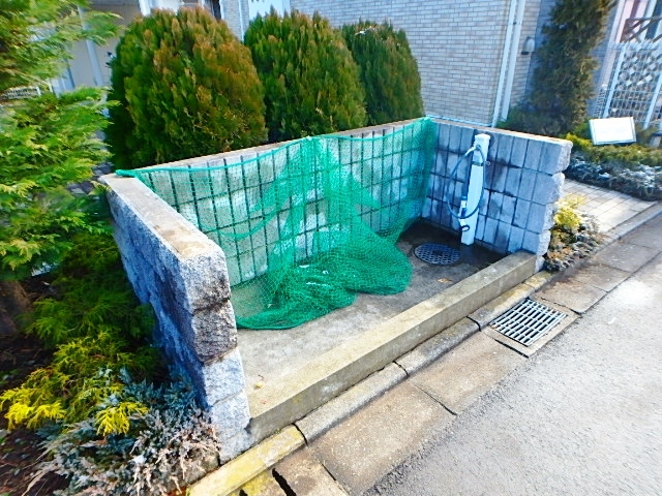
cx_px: 331
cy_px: 248
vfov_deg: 63.4
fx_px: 402
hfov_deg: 79.0
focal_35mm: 21
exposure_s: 1/125
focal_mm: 3.7
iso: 125
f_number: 3.5
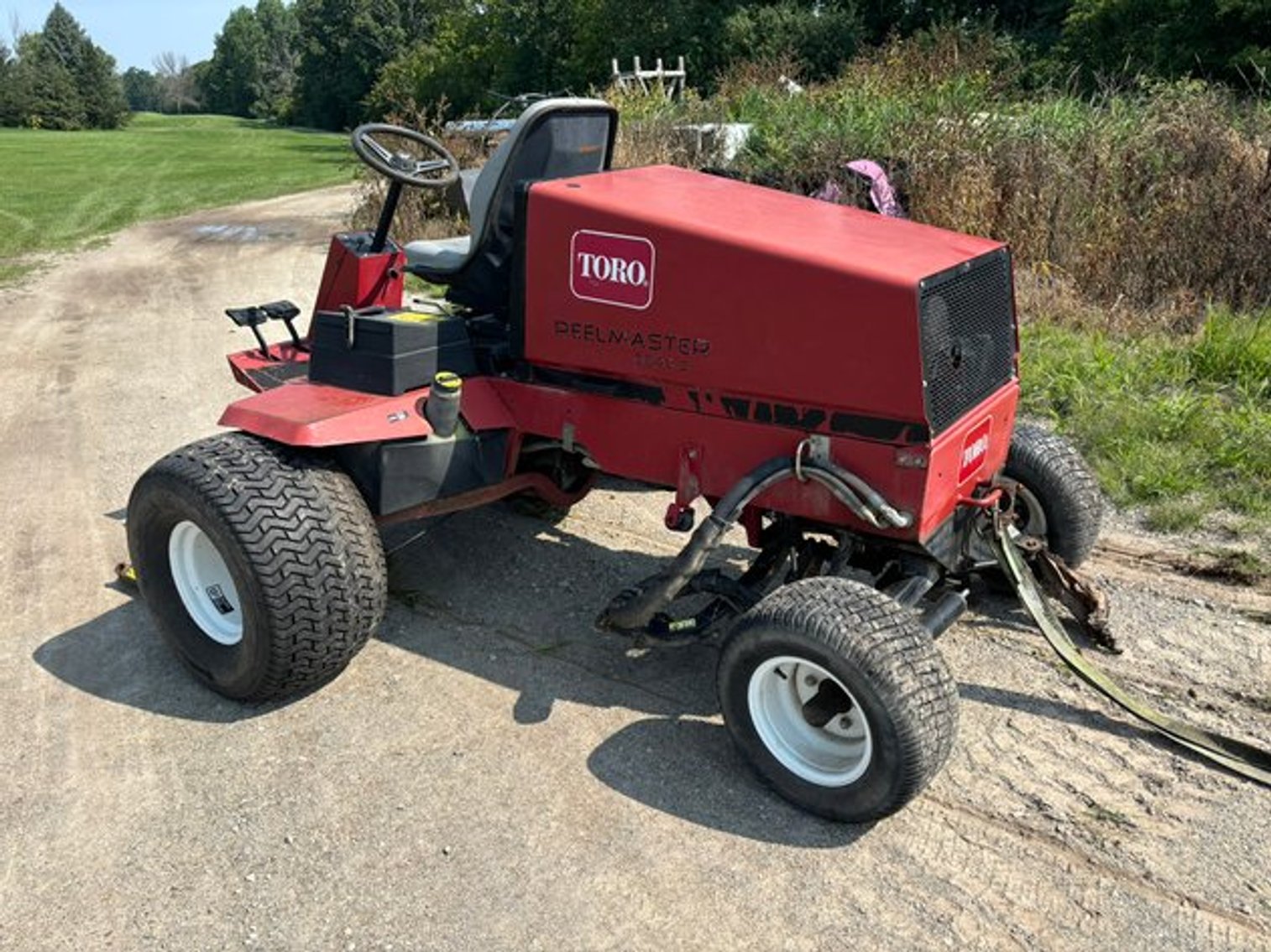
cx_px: 636
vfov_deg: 53.1
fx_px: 954
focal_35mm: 26
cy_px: 476
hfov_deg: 67.3
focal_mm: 5.96
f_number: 1.6
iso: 50
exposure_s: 1/1912
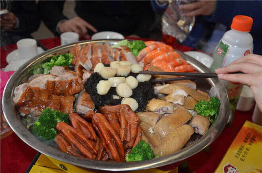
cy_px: 86
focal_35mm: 39
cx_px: 131
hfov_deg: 49.7
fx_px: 283
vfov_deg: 34.0
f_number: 4
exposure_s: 1/60
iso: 800
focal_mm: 26
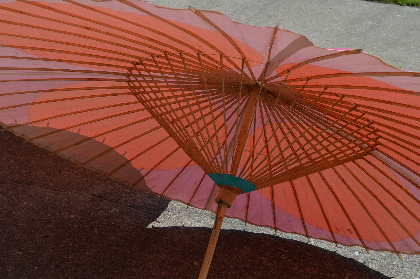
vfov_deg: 23.7
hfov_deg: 35.1
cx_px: 210
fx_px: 664
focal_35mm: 57
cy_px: 140
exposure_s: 1/250
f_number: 8
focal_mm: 38
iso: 100
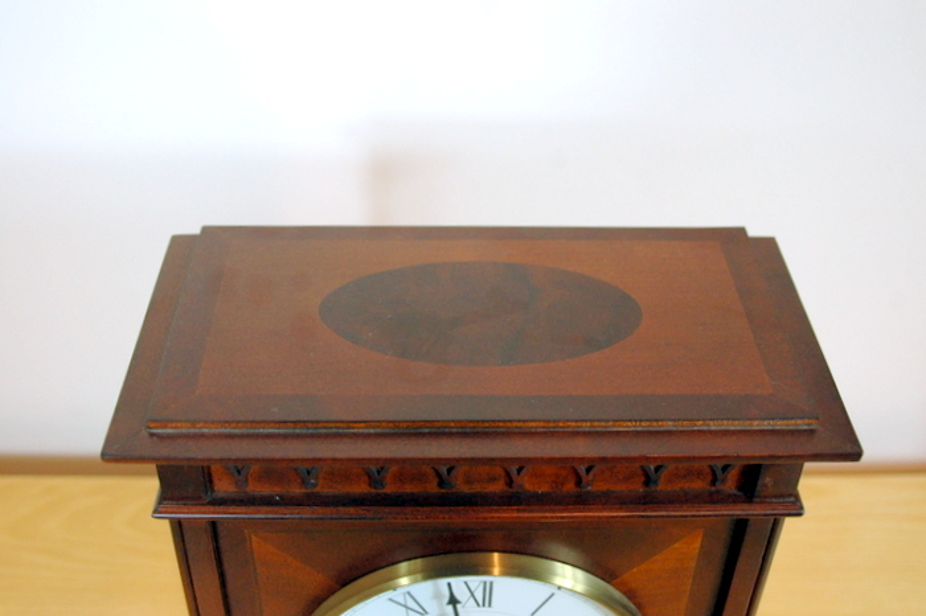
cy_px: 308
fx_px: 1080
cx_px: 463
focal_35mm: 42
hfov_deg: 46.4
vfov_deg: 31.9
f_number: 4
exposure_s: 1/60
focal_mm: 28
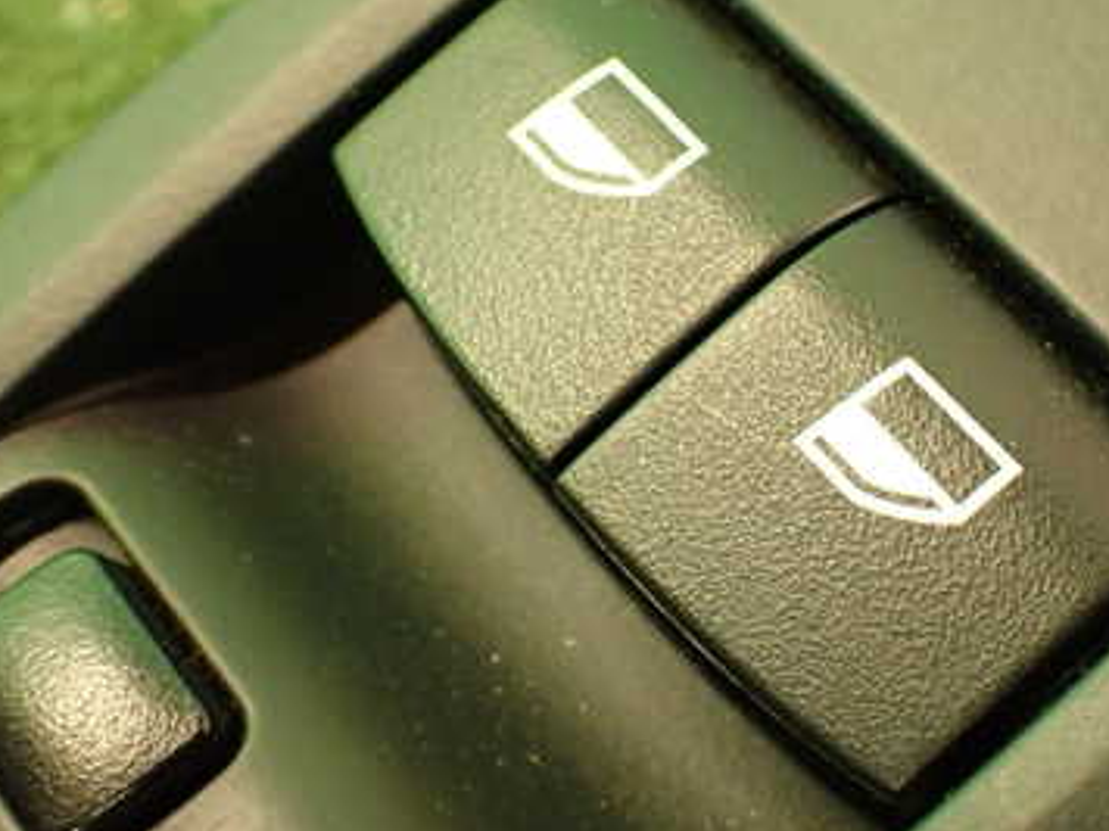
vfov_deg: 27.0
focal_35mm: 54
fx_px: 1730
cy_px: 370
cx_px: 713
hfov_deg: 35.3
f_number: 2.4
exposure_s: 1/30
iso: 400
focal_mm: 5.79
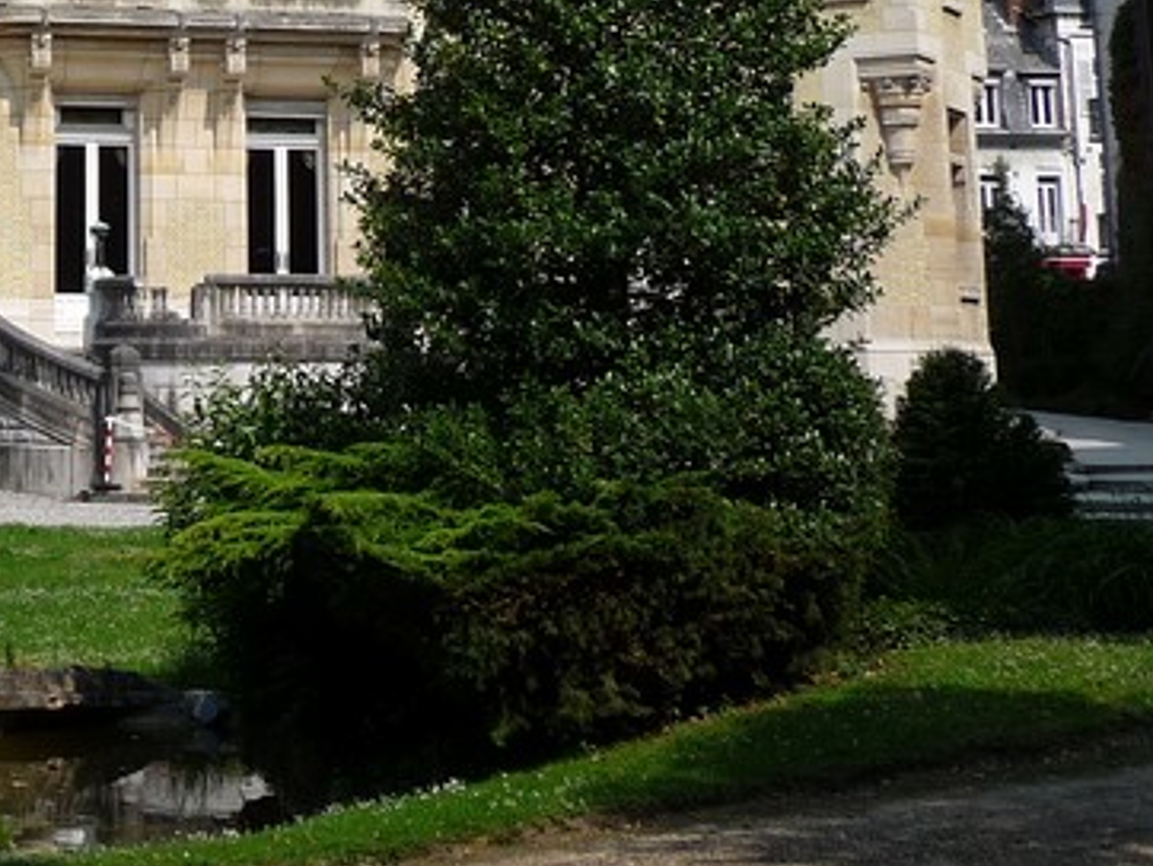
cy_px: -199
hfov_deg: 22.9
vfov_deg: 17.1
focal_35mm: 82
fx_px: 2733
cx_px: 19
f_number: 3.4
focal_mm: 5
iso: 100
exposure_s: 1/1300
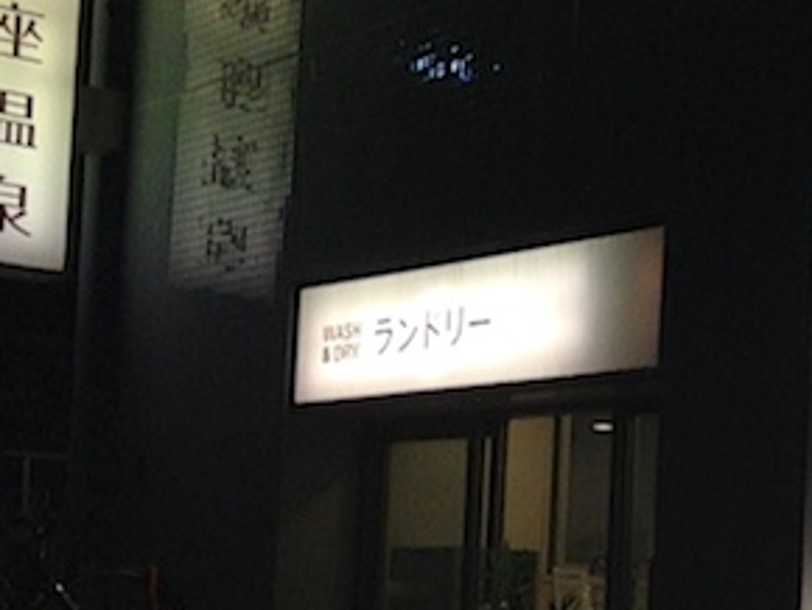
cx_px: 840
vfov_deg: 16.2
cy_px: 439
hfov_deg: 20.7
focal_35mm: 91
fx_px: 2136
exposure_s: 1/183
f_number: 2.4
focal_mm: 4.12
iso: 200
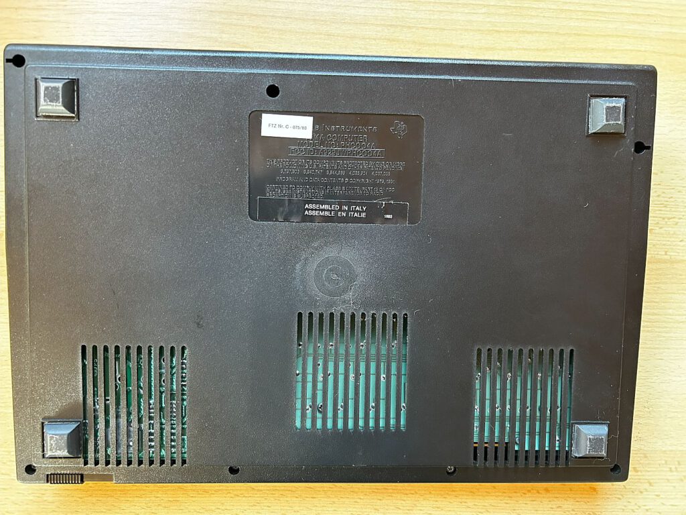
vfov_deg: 53.1
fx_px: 515
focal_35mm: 26
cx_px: 343
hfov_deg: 67.3
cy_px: 258
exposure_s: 1/60
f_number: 1.5
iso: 500
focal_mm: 5.7
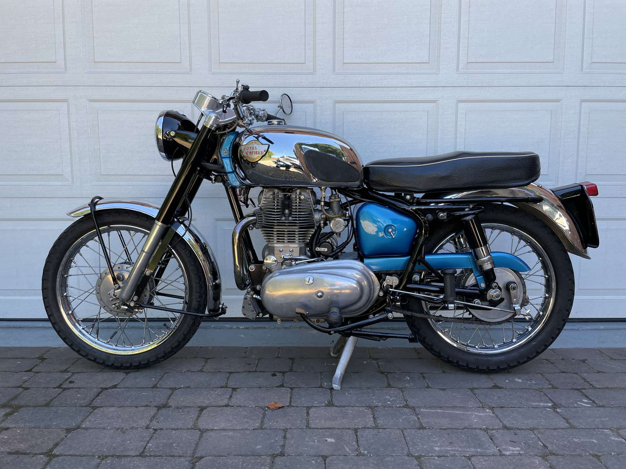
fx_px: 470
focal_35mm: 26
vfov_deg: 53.1
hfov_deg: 67.3
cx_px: 313
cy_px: 234
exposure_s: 1/264
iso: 32
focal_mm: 4.2
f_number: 1.6
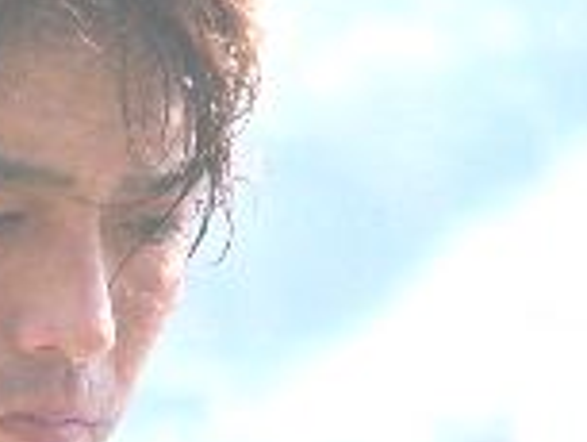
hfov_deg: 1.4
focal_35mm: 1373
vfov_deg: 1.1
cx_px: 127
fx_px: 23301
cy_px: 565
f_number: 6.5
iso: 50
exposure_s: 1/500
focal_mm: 54.5
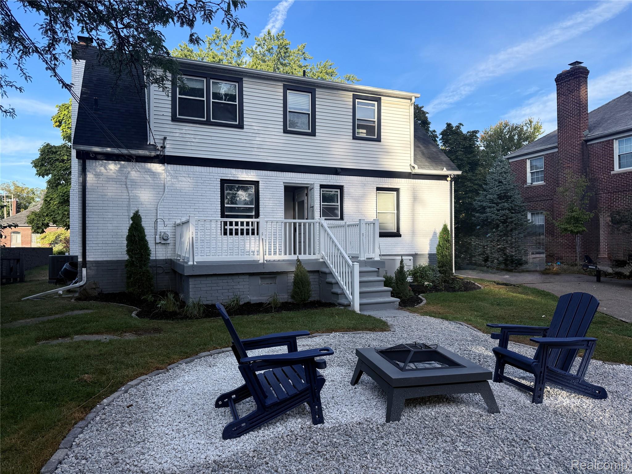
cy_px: 237
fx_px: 438
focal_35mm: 24
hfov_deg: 71.6
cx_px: 316
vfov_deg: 56.8
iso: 100
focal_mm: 6.76
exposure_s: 1/1812
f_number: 1.78
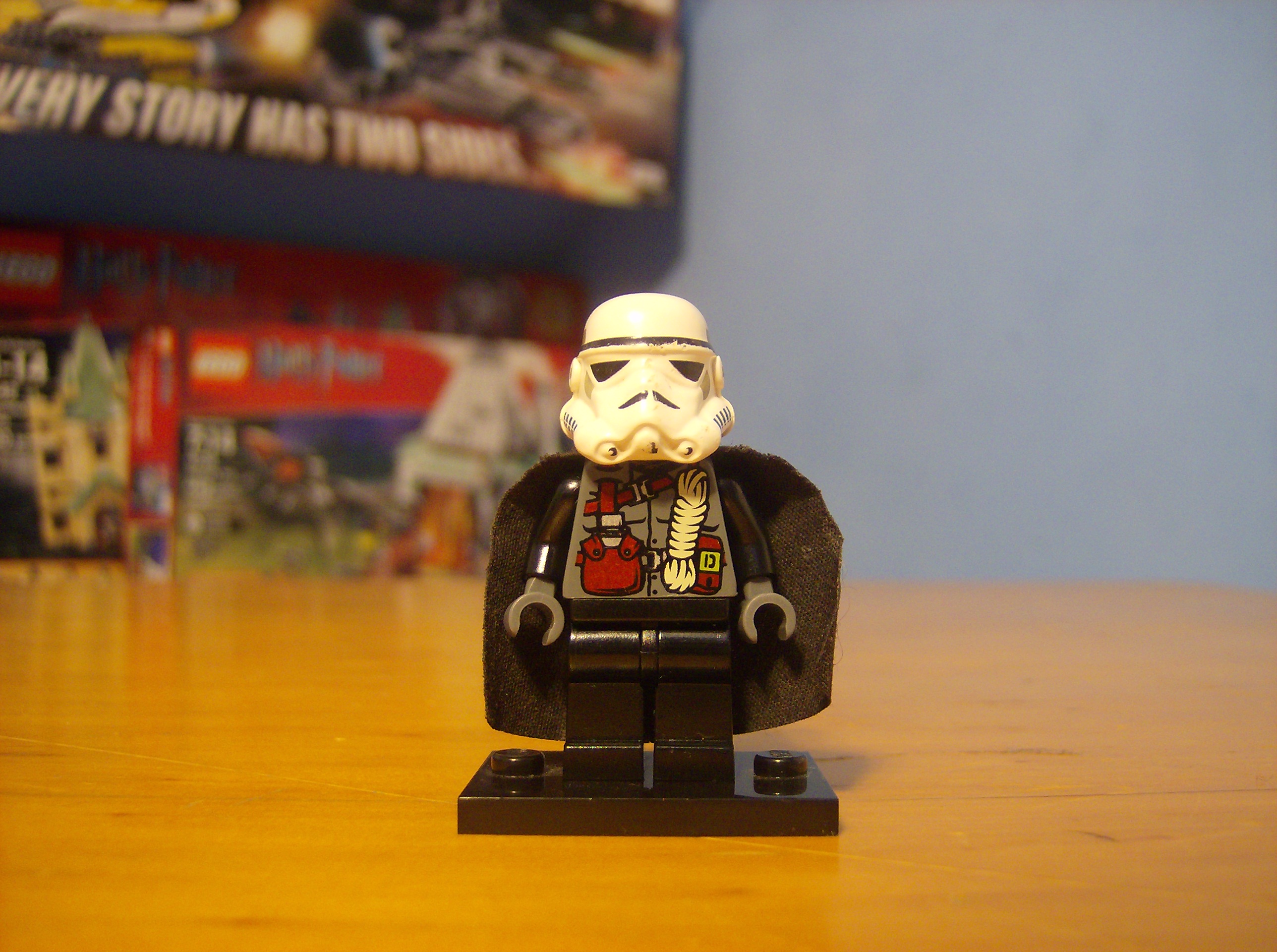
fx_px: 1325
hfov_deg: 51.5
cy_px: 476
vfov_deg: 39.5
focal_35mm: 36
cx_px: 638
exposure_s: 1/4.16
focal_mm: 6
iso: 200
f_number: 2.8
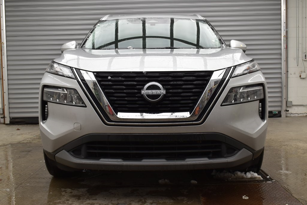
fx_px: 358
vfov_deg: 31.9
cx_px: 154
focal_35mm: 42
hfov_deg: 46.4
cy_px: 102
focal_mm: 28
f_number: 8
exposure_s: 1/80
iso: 400
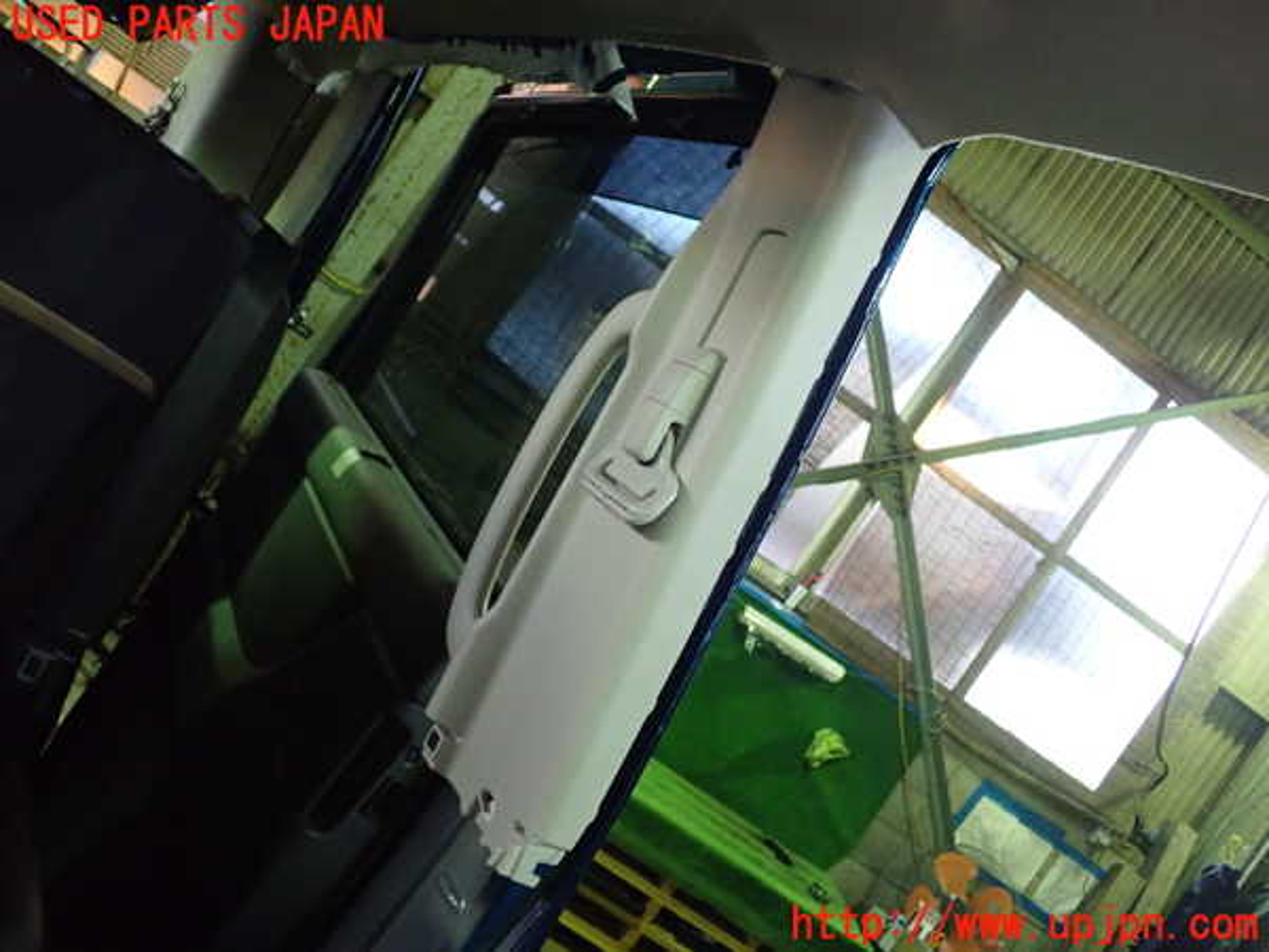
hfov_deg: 60.0
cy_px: 476
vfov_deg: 46.8
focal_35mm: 30
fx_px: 1100
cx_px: 634
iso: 800
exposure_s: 1/60
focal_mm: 5.5
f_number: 2.3
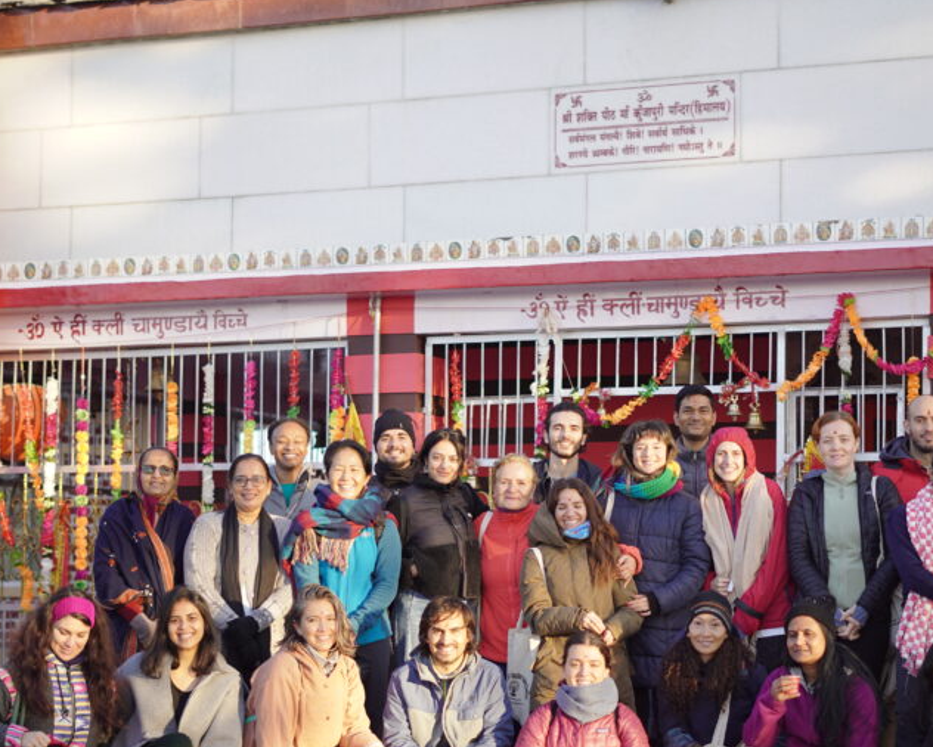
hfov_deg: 25.0
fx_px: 2099
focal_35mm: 76
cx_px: 543
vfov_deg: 20.1
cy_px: 461
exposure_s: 1/640
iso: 125
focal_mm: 50
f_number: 1.8
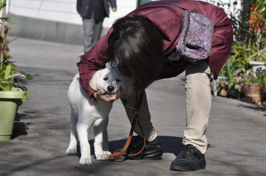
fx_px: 1085
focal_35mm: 147
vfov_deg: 9.3
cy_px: 88
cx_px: 133
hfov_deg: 14.0
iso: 640
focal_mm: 98
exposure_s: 1/1250
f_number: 9
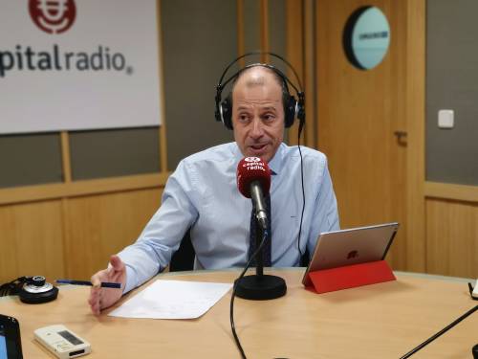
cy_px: 180
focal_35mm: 50
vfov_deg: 29.1
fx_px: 690
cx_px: 239
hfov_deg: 38.2
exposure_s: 1/100
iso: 160
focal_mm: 3.95
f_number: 1.8
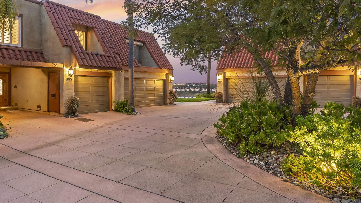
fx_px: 230
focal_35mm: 24
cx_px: 160
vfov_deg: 46.9
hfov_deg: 76.0
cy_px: 66
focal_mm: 20
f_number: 7.1
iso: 800
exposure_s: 4
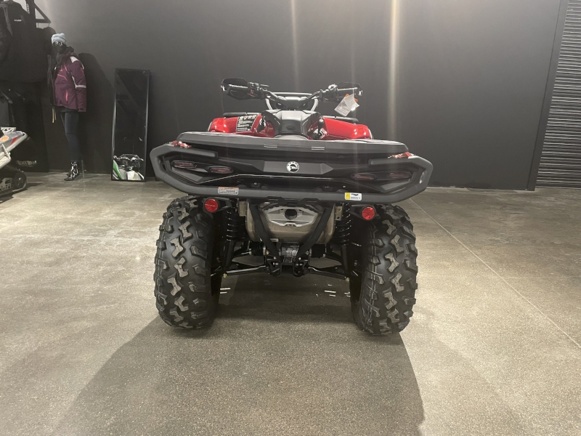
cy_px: 218
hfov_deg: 67.3
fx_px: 436
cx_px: 290
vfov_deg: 53.1
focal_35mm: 26
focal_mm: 4.2
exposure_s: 1/60
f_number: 1.6
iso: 250
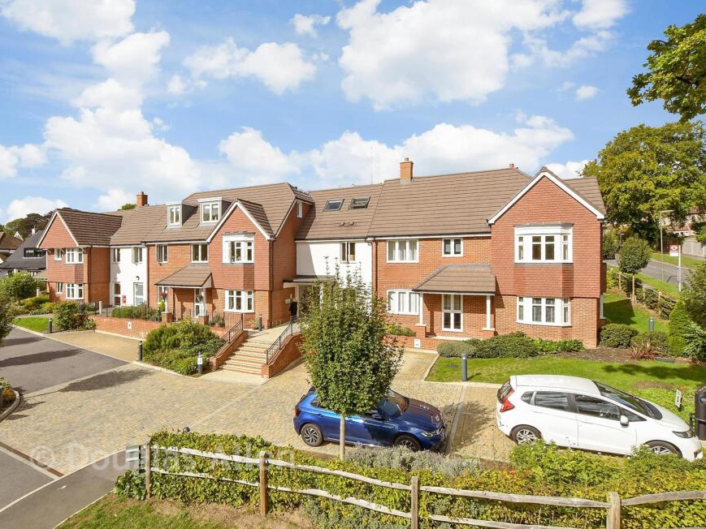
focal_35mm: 17
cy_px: 267
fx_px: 347
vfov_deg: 74.7
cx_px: 300
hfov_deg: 90.4
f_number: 11
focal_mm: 10
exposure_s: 1/160
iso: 160
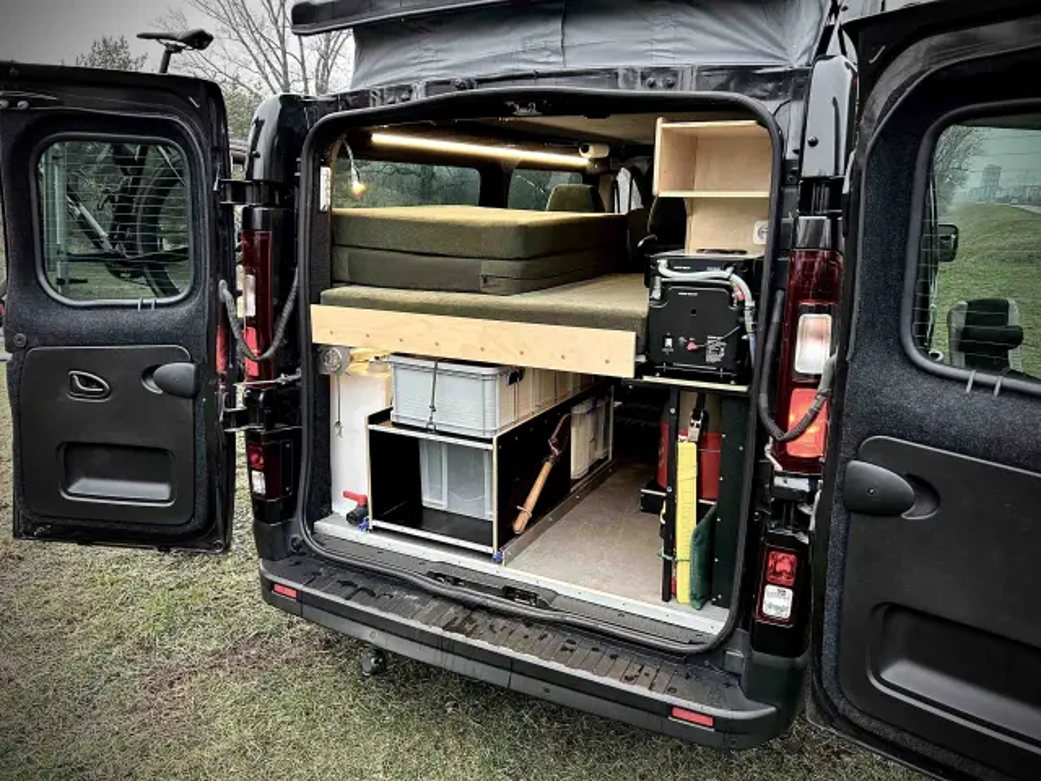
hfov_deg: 67.3
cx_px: 520
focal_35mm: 26
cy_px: 390
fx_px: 782
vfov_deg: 53.1
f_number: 1.5
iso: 160
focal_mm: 5.7
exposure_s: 1/60
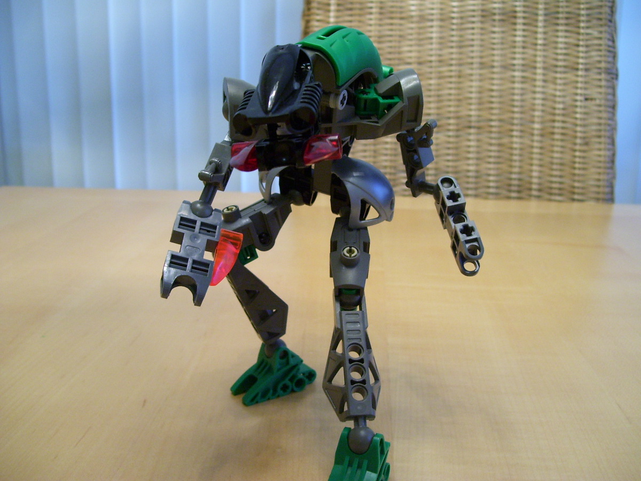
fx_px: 667
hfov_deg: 51.4
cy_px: 240
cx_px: 320
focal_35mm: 36
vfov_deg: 39.7
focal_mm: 6
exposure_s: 1/15
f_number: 2.7
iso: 160
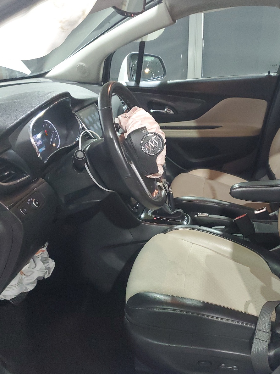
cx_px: 174
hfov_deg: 40.4
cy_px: 186
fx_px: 378
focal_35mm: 35
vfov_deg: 52.6
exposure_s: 1/60.2
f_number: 1.5
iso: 376
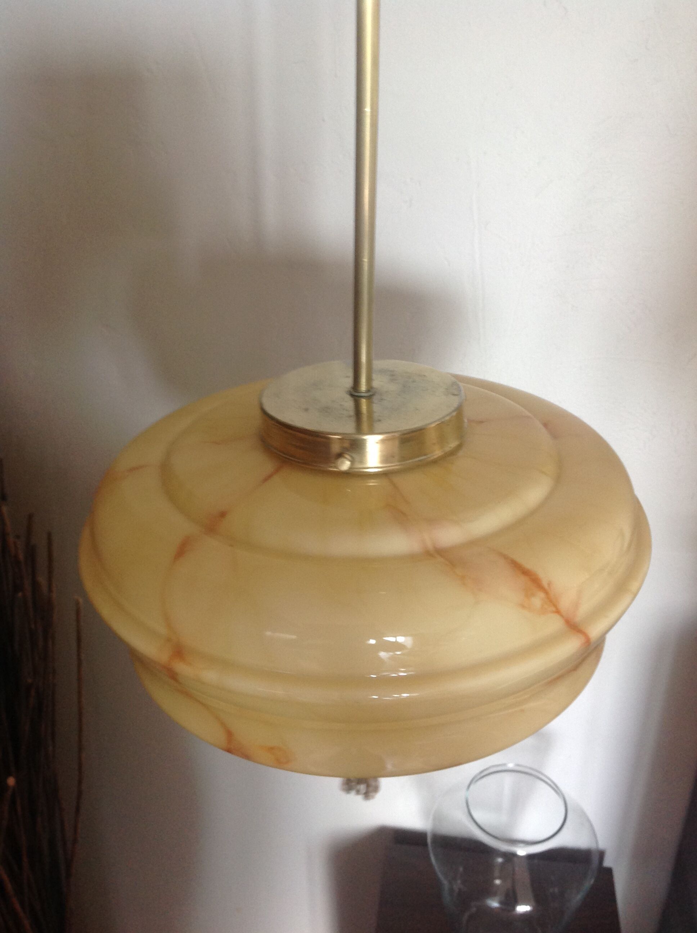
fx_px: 942
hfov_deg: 40.6
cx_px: 348
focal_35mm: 35
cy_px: 466
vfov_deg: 52.7
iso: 100
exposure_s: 1/15
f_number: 2.4
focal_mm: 4.28
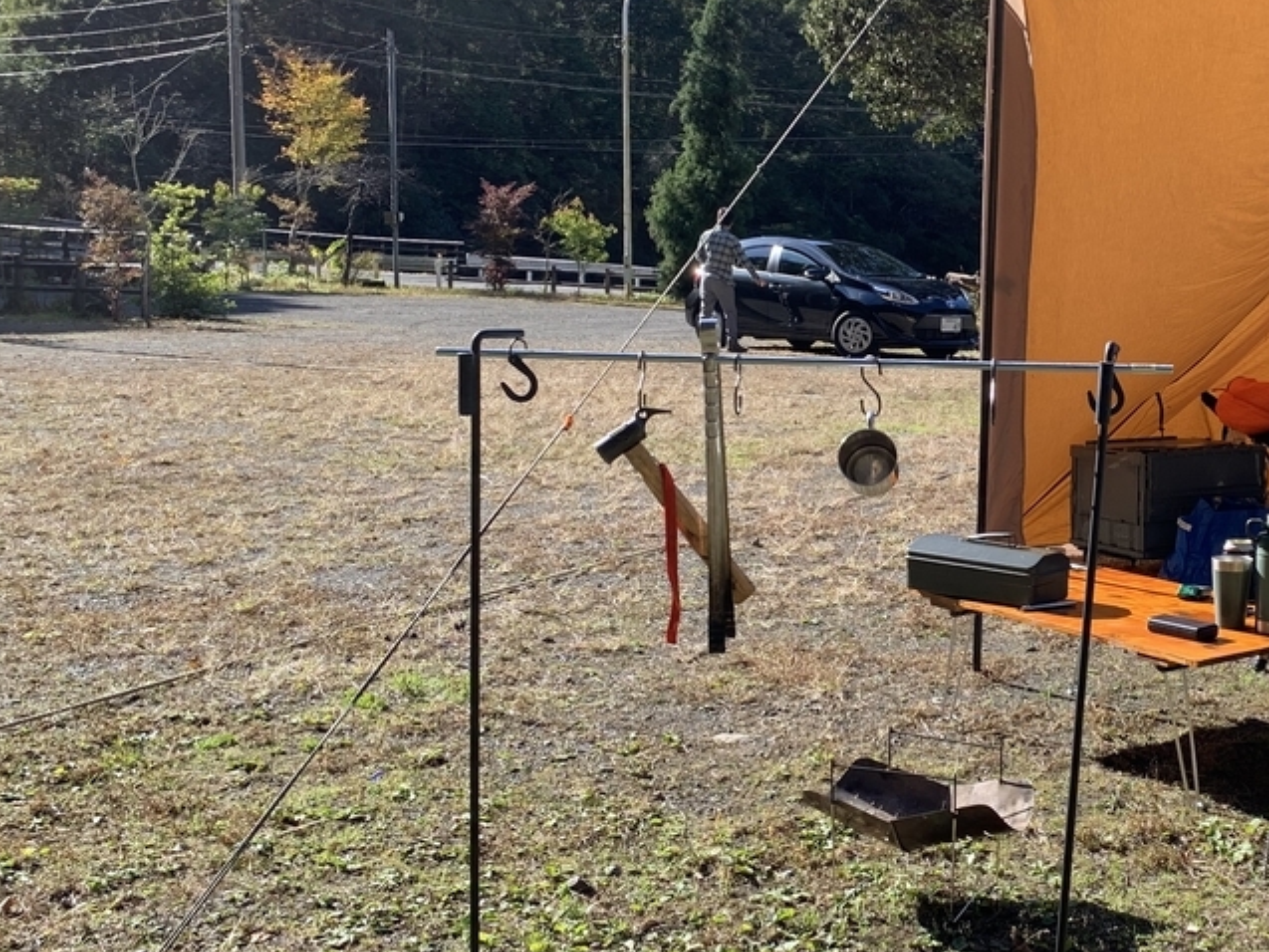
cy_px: 424
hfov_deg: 37.0
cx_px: 1084
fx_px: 1797
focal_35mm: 49
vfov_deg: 29.7
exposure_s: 1/324
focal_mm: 4.25
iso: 25
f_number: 1.8
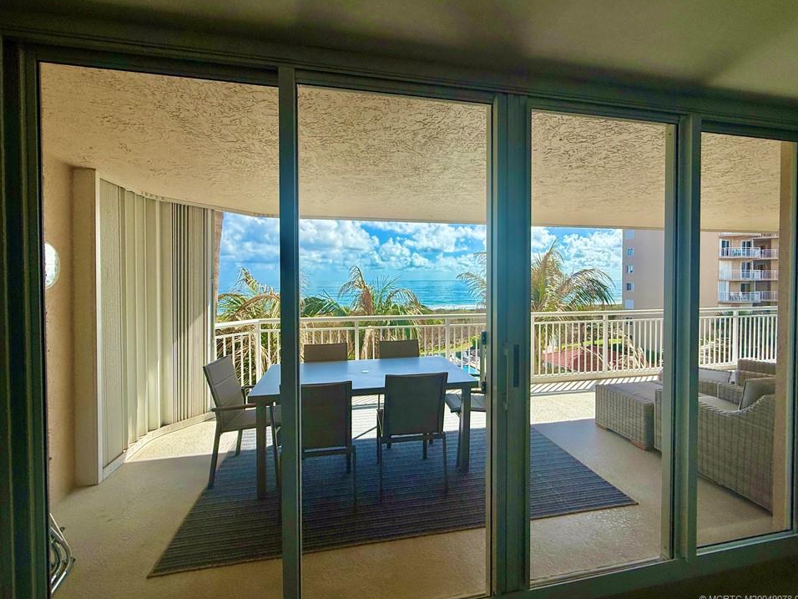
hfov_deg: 98.2
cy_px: 286
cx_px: 408
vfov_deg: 81.7
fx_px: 346
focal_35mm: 15
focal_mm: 2.22
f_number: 2.2
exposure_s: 1/1285
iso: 50
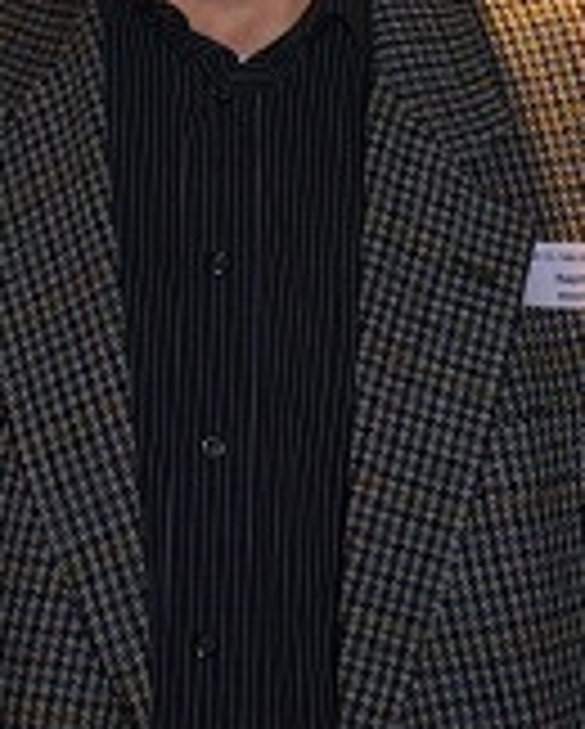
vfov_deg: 18.3
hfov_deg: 15.2
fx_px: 2182
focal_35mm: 101
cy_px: -76
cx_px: 198
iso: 400
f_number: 5.6
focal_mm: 30
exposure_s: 1/60
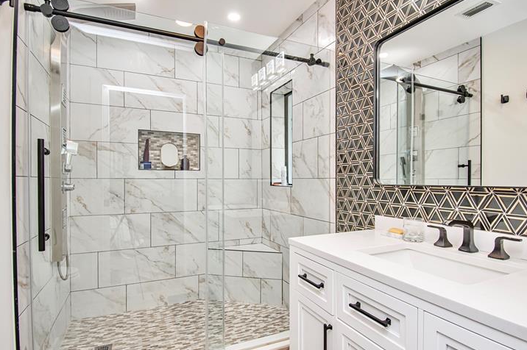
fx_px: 282
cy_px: 181
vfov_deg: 63.7
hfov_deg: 86.1
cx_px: 269
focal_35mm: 19
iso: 800
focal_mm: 11.5
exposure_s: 1/125
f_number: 5.6
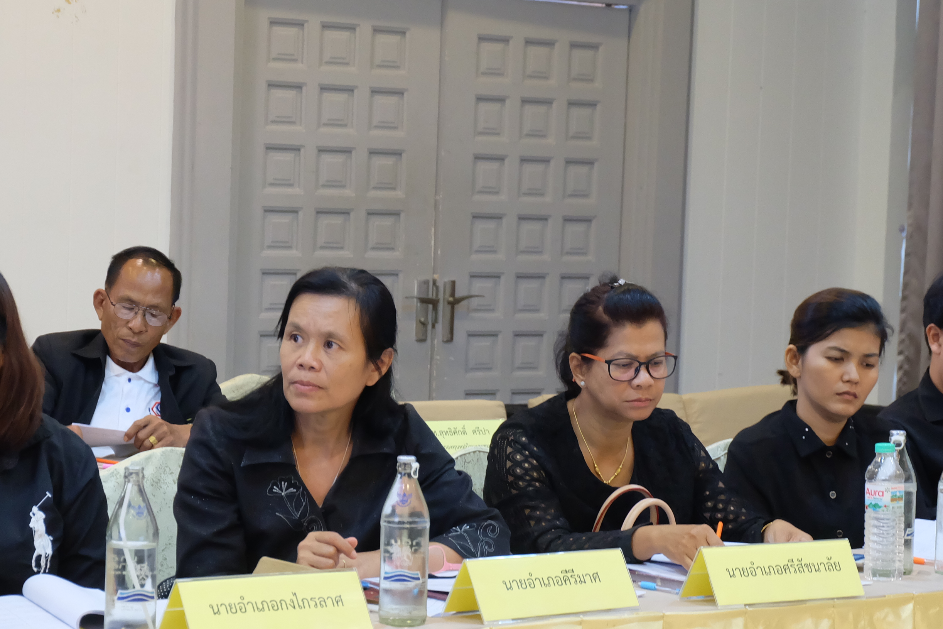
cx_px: 452
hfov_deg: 19.3
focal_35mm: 106
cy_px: 376
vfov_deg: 12.9
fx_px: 2776
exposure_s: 1/20
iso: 3200
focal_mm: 50
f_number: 5.6
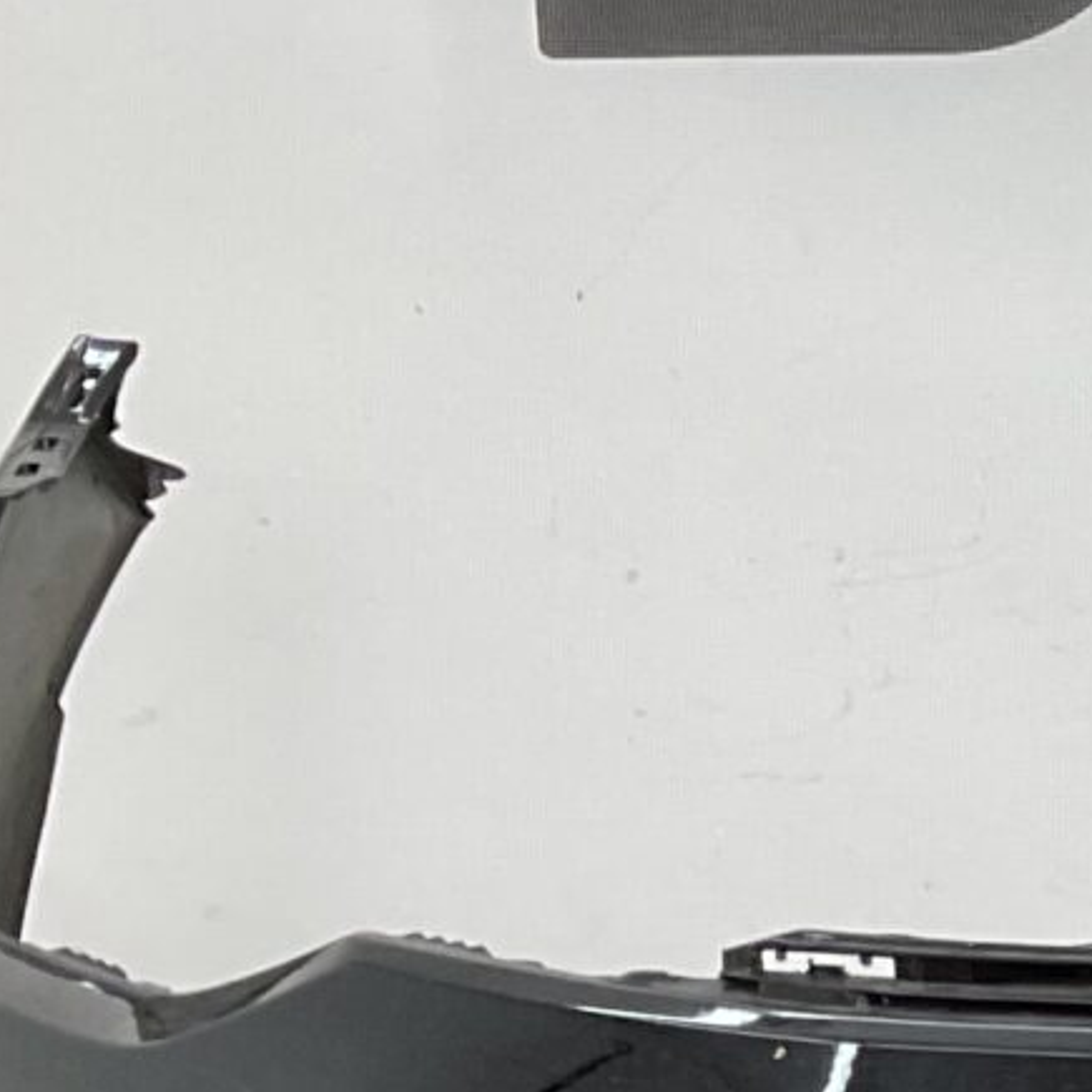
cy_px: 1180
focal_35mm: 151
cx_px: 2756
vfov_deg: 11.4
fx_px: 5389
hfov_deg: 9.9
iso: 16
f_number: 1.8
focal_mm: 3
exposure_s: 1/131
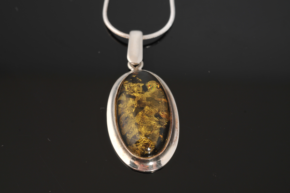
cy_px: 96
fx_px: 724
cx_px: 145
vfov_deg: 15.2
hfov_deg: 22.6
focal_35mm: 90
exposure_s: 1/80
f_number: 14
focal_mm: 60
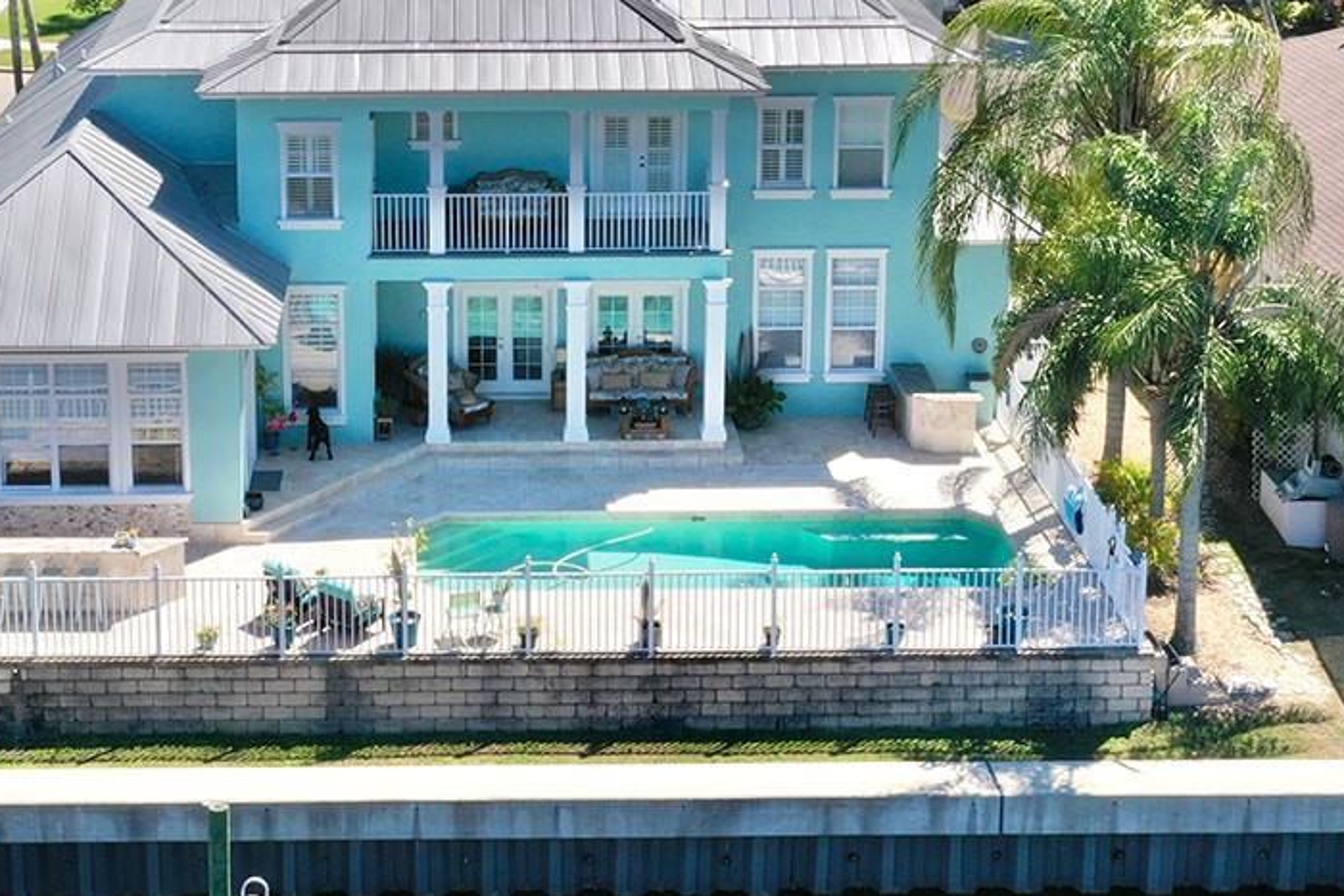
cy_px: 103
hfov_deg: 31.3
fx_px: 2390
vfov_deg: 20.8
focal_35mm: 64
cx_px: 495
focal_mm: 10.26
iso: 100
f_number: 10
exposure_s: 1/160
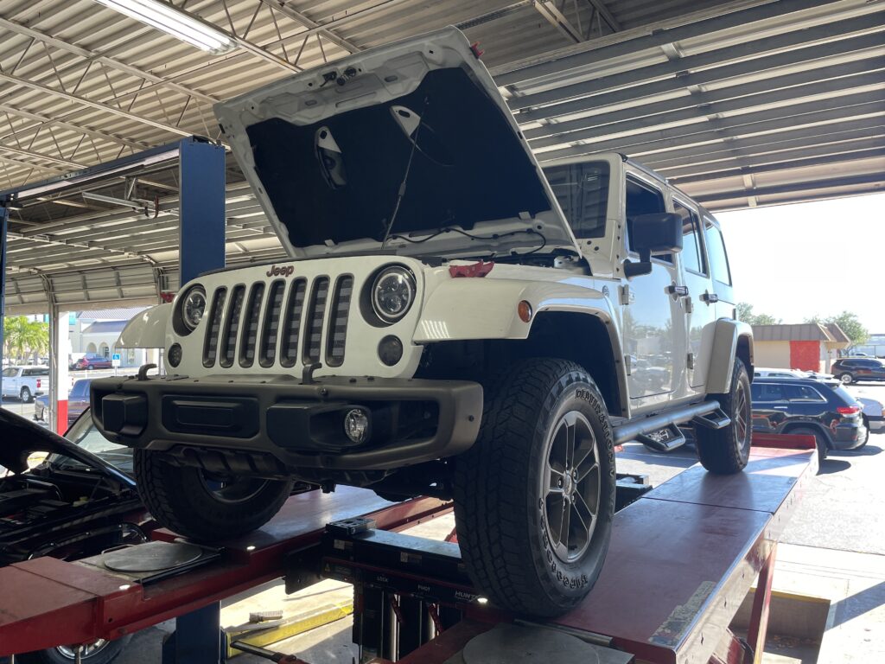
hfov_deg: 67.3
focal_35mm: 26
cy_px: 332
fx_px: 665
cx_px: 442
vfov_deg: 53.1
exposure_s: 1/206
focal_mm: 4.2
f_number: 1.6
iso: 32
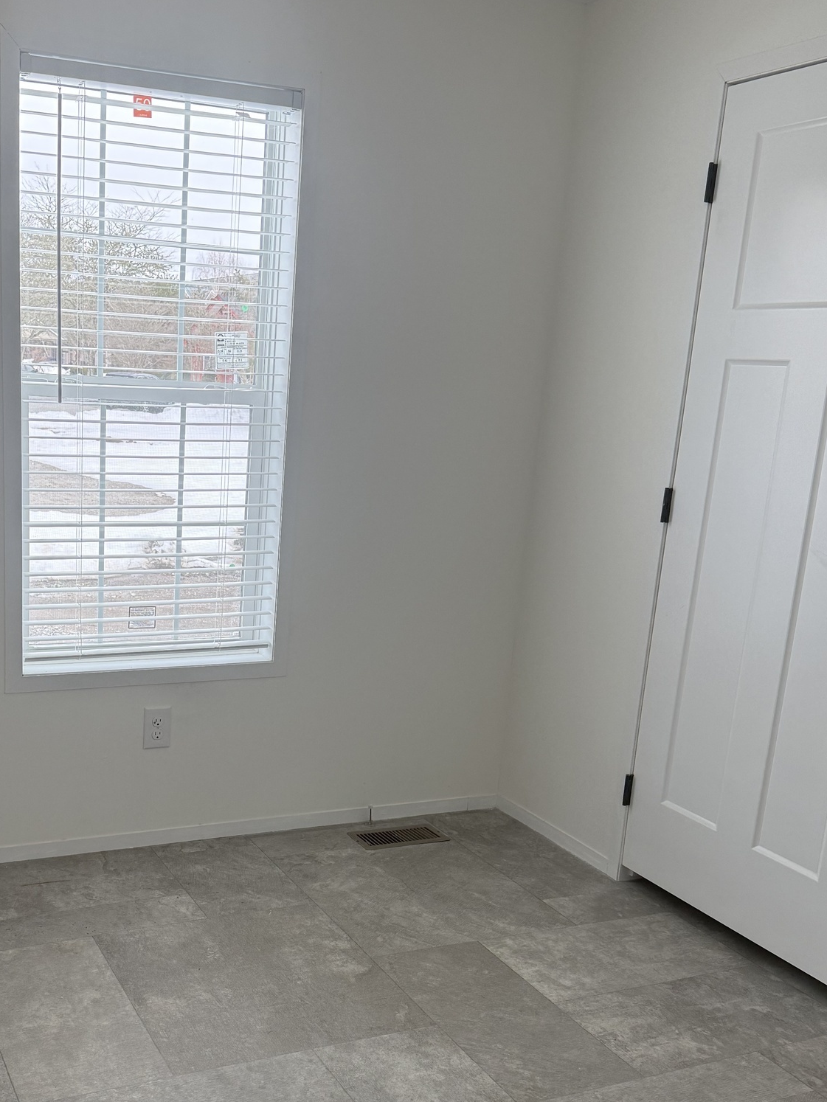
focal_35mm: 37
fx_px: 1178
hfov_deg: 38.1
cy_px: 662
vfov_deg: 49.8
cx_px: 252
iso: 100
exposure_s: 1/241
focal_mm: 6.76
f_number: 1.78
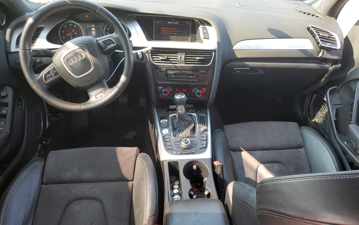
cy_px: 125
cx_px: 178
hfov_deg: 66.5
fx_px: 274
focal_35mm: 28
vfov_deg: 44.5
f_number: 1.5
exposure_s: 1/147
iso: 50
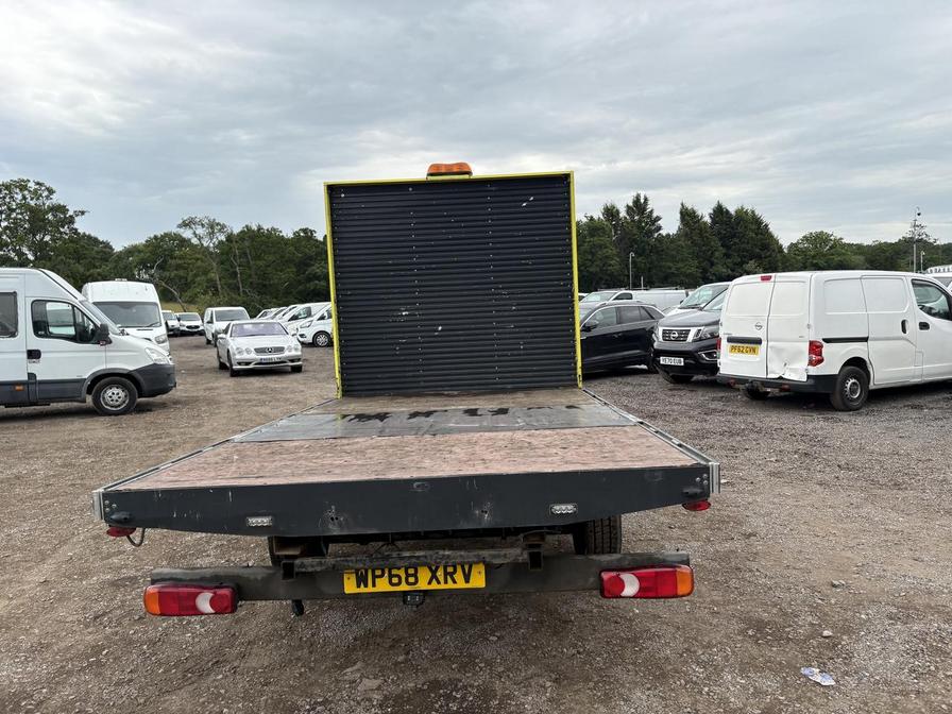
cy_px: 357
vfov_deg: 53.1
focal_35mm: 26
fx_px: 715
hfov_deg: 67.3
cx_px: 476
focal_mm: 5.96
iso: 50
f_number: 1.6
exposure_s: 1/1311
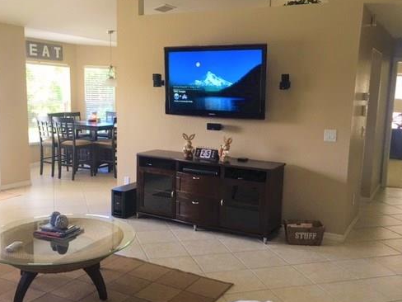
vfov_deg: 37.7
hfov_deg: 49.0
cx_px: 192
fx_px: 441
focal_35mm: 38
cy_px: 166
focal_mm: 4.15
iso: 40
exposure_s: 1/30
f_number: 2.2
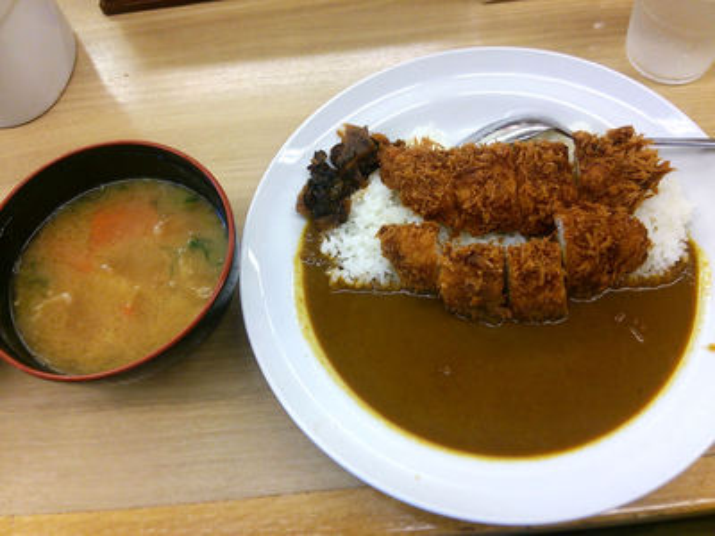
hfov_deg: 60.0
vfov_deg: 46.8
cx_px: 358
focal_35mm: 30
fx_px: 620
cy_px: 268
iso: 64
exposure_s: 1/59
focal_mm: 4.06
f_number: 1.94
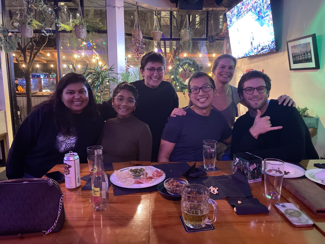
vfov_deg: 53.1
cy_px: 122
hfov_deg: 67.3
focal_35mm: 26
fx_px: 244
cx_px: 162
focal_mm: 4.2
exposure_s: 1/15
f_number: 1.6
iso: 1000
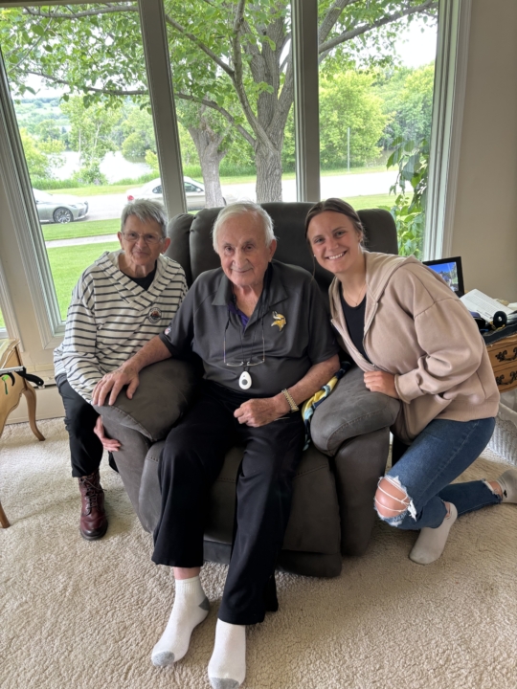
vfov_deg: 67.3
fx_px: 518
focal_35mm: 26
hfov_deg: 53.1
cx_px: 258
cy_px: 344
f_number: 1.6
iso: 125
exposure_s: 1/60
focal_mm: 5.96
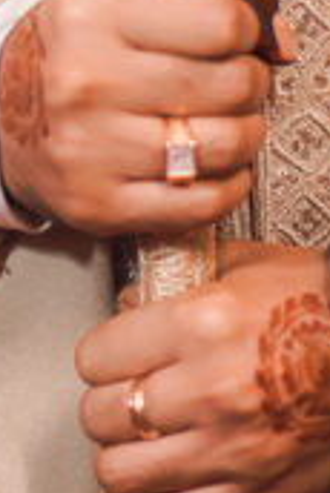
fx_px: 6929
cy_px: -616
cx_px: 251
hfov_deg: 2.7
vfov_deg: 4.0
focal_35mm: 505
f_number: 1.8
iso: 200
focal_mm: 85
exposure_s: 1/200
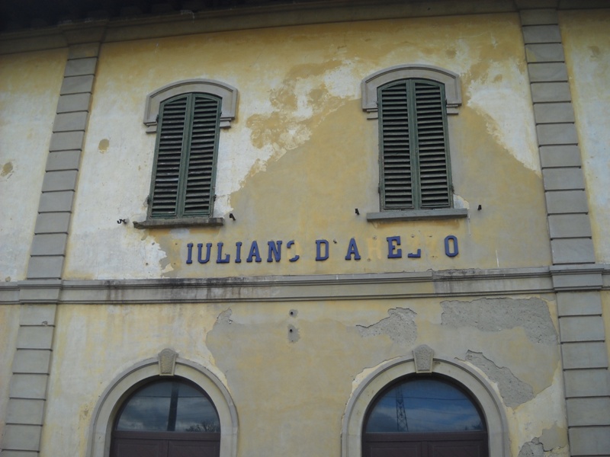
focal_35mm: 41
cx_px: 305
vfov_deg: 35.1
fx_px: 722
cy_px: 228
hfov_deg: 45.8
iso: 64
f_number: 3.1
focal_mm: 6.72
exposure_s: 1/369
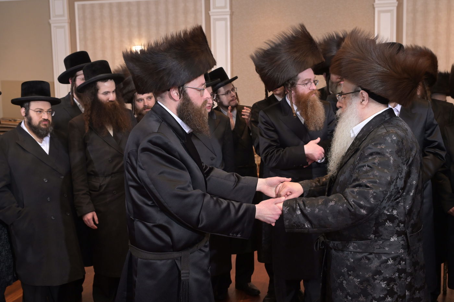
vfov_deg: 30.5
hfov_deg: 44.5
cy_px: 151
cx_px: 227
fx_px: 554
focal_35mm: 44
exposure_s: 1/125
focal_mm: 44
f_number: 6.3
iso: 2000
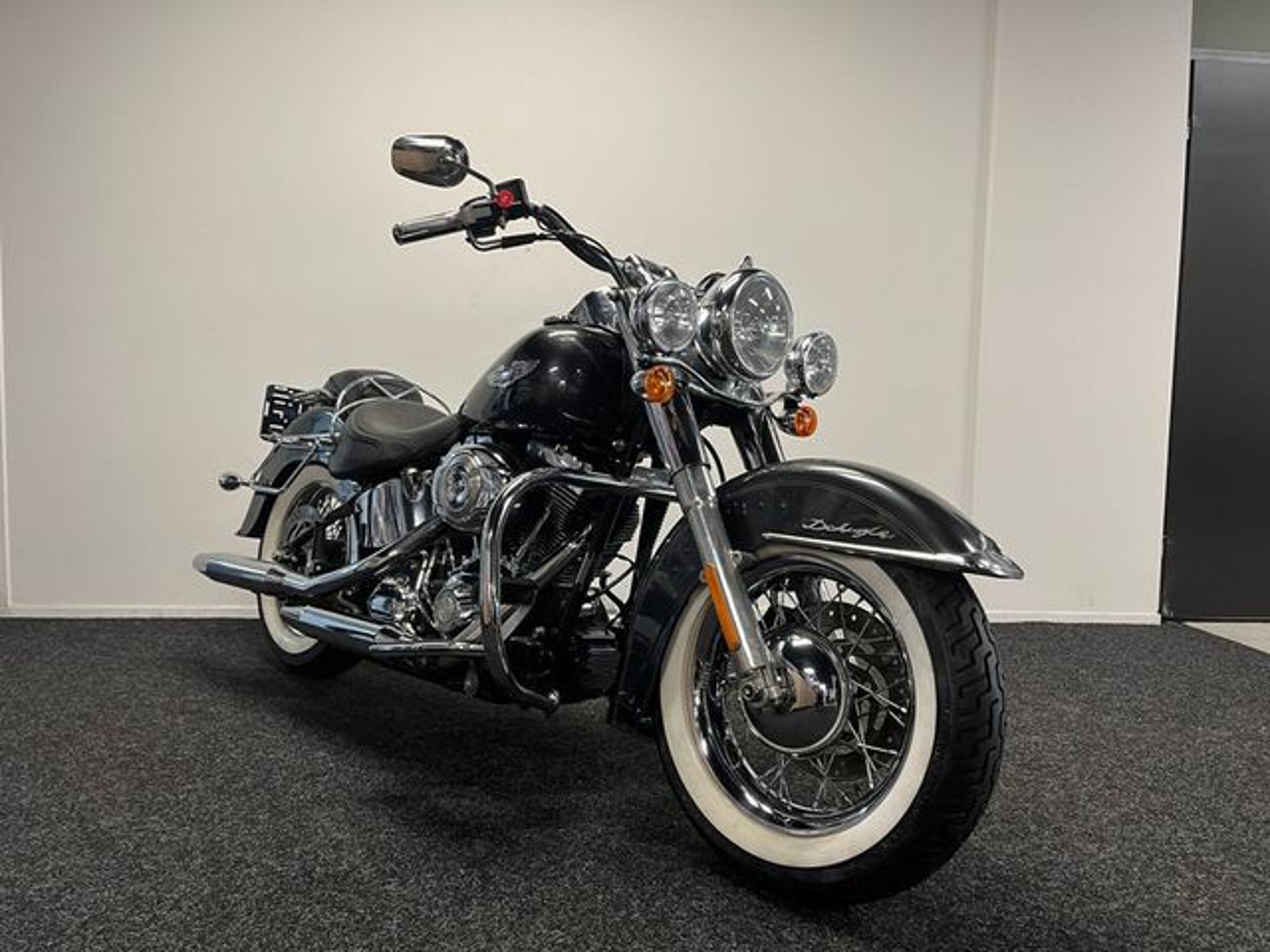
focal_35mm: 26
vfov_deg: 53.1
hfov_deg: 67.3
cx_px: 635
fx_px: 954
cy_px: 476
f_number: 1.6
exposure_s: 1/50
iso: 80
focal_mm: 5.1
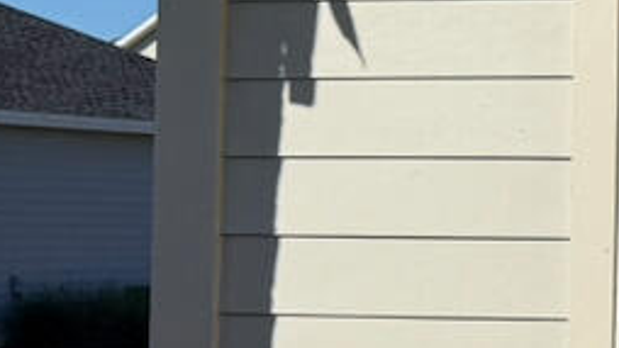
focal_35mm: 132
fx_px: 2167
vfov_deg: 9.2
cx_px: 1272
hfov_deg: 13.6
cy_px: 185
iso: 80
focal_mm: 6.76
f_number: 1.78
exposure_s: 1/8130
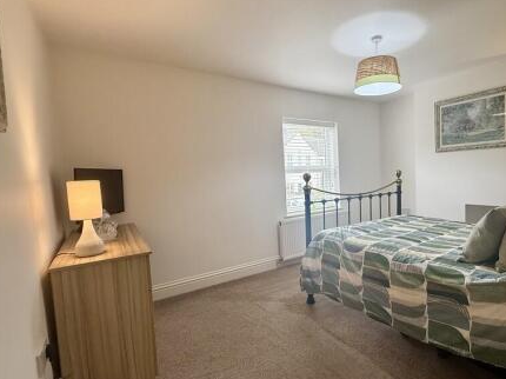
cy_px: 192
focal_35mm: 19
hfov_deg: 83.4
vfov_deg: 68.6
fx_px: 278
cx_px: 310
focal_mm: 2.22
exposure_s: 1/100
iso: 200
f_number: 2.2
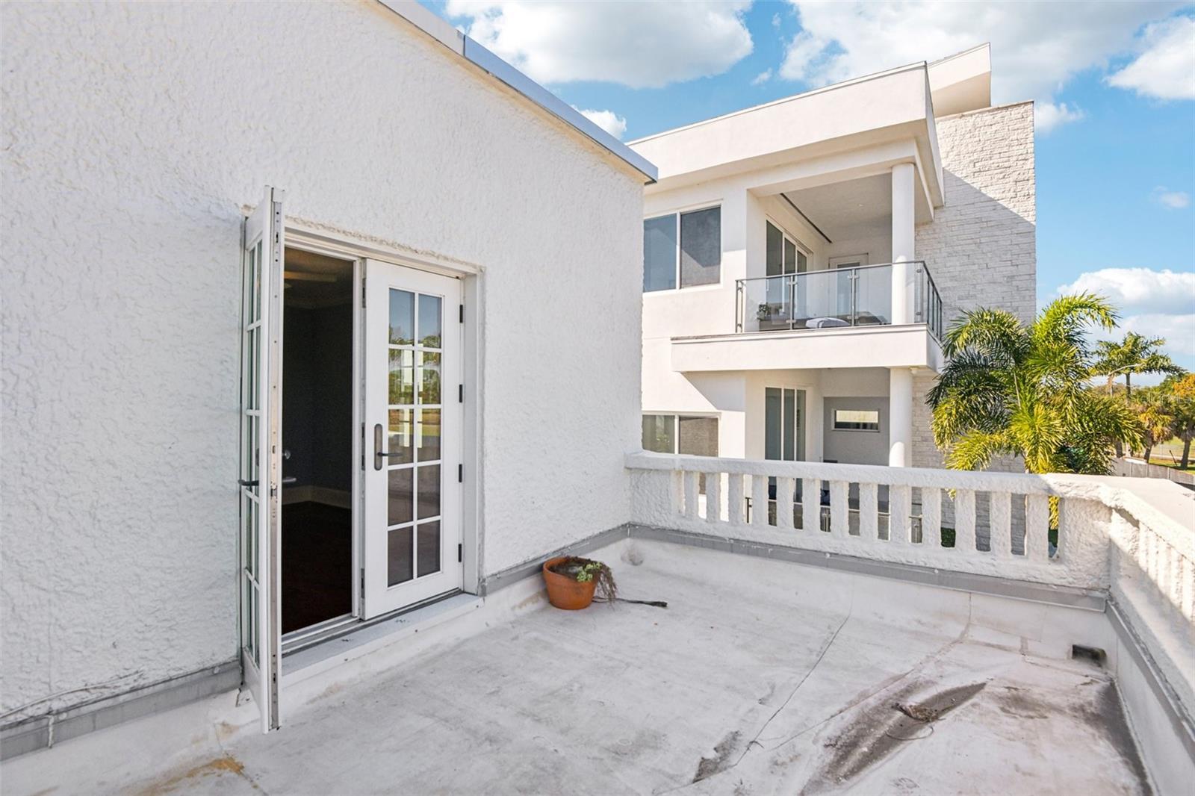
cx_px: 598
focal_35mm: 16
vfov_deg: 73.7
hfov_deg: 96.7
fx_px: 531
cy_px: 398
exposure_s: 1/1250
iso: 400
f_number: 8
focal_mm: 16
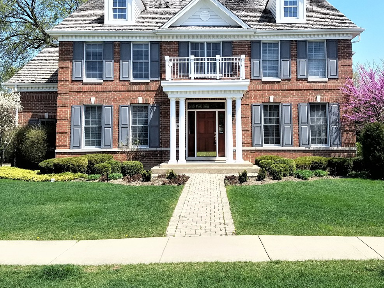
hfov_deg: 48.9
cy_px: 88
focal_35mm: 38
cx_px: 212
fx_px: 422
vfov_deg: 37.2
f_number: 1.7
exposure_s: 1/2528
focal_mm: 4.2
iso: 50
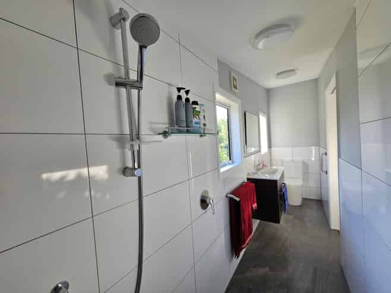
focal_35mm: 13
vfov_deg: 89.9
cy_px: 146
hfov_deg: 106.2
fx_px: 147
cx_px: 196
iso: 200
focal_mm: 2.2
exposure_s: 1/359
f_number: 2.2
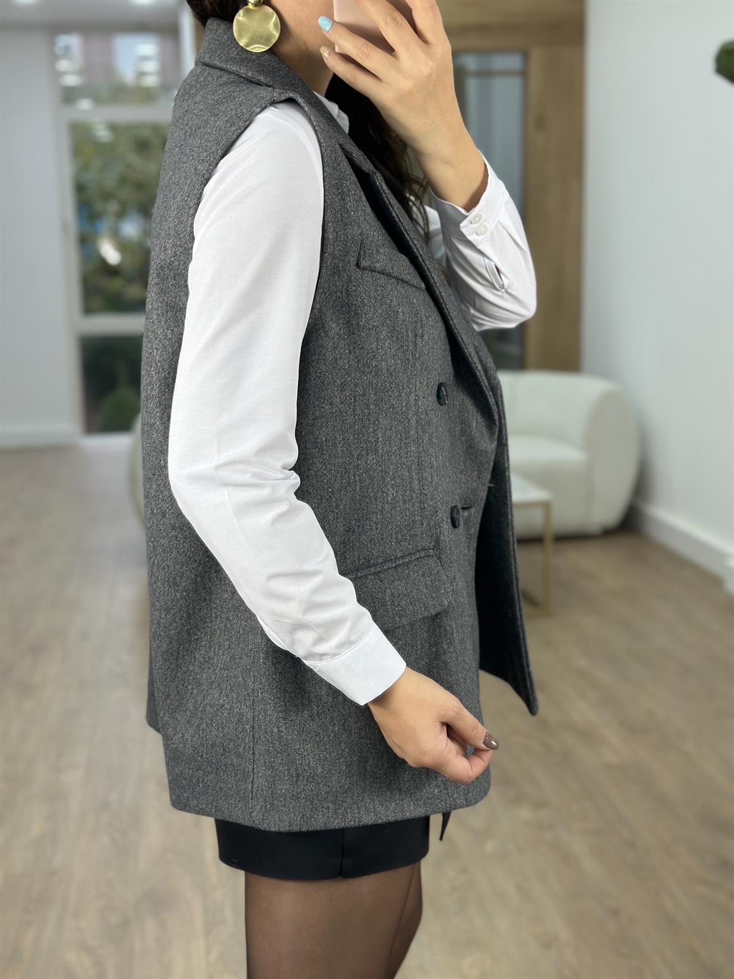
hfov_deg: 30.3
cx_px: 367
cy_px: 490
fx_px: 1357
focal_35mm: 48
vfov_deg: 39.7
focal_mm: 6.86
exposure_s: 1/101
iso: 64
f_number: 1.78
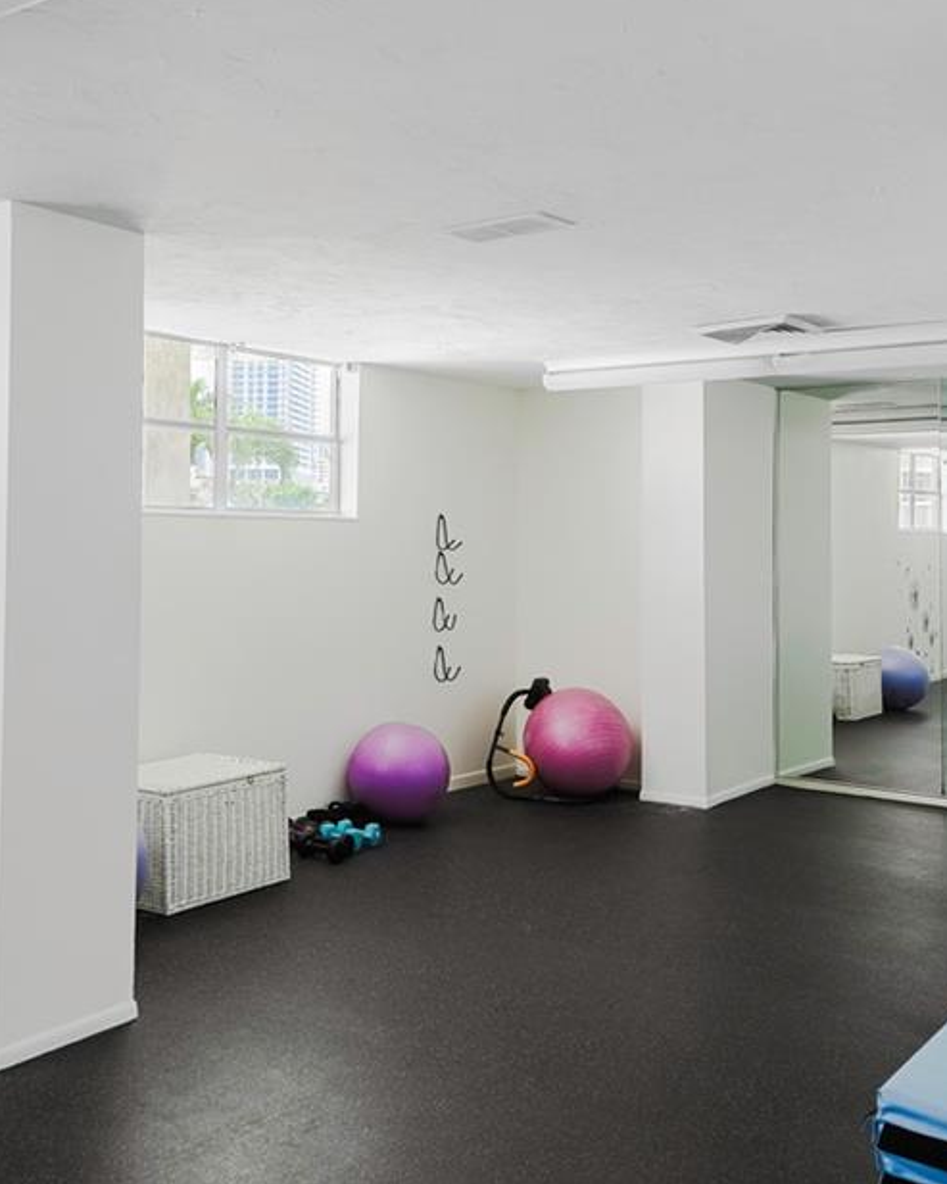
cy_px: 488
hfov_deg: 38.1
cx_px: 390
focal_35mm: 39
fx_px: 1366
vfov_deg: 46.6
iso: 640
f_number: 5
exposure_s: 1/800
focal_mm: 16
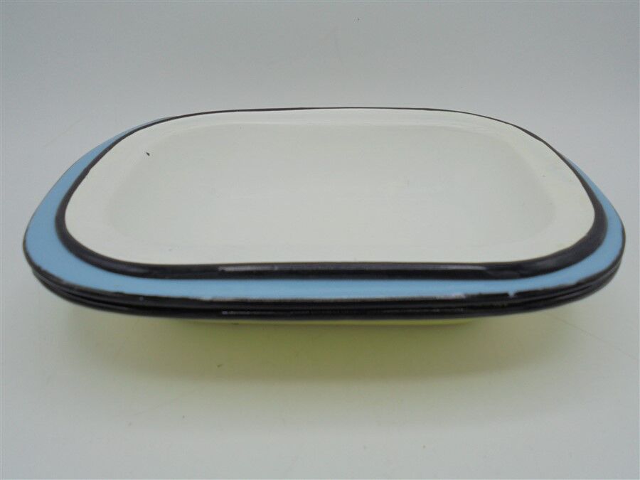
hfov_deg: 61.7
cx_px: 320
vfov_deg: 48.2
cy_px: 240
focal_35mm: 29
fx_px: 536
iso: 100
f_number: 3.7
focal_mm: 5.3
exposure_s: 1/60
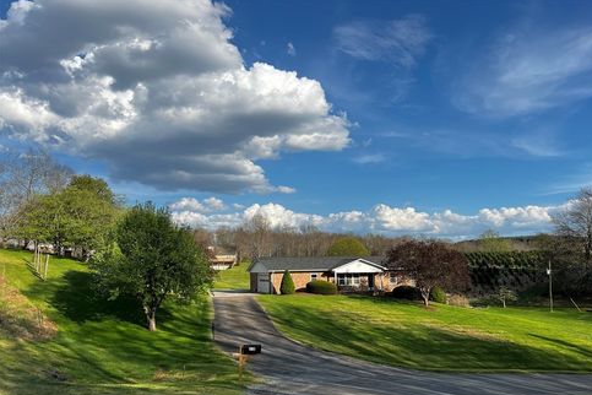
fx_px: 460
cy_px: 228
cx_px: 305
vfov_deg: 46.3
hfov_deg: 65.5
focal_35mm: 28
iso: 50
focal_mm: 5.7
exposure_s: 1/3257
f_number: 1.5
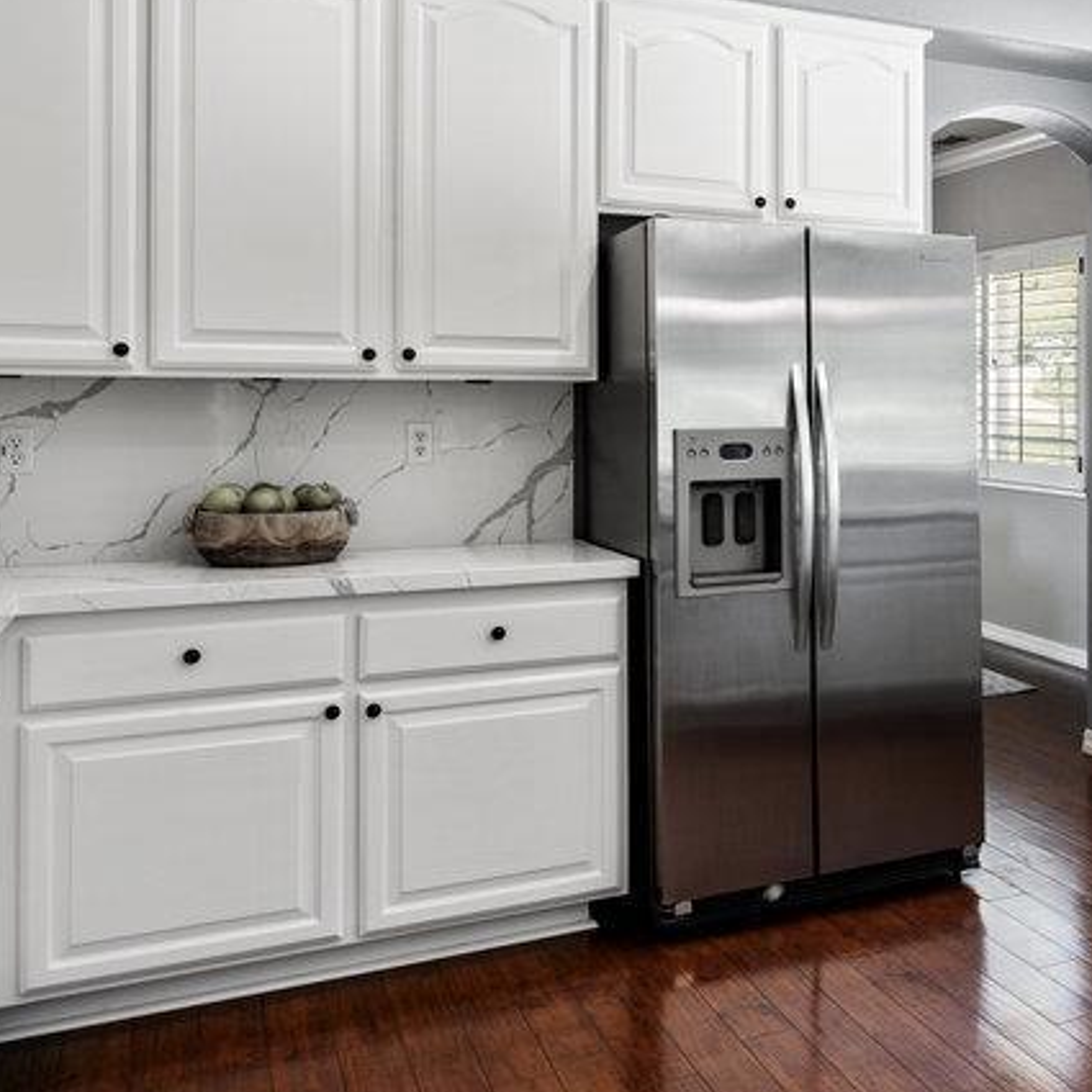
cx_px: 935
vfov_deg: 45.5
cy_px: 387
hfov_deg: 43.0
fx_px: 1285
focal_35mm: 36
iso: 160
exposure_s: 1/15
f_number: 8
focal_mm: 18
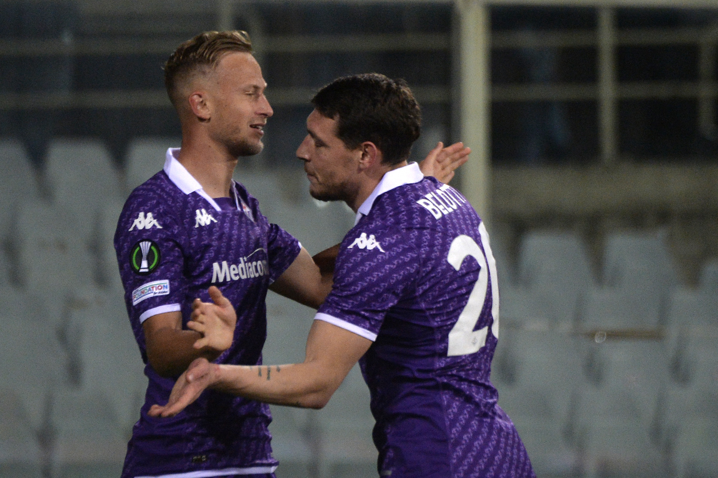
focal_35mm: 400
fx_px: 7977
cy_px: 239
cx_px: 359
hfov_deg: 5.2
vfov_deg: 3.4
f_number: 5.6
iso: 2500
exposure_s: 1/800
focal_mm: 400
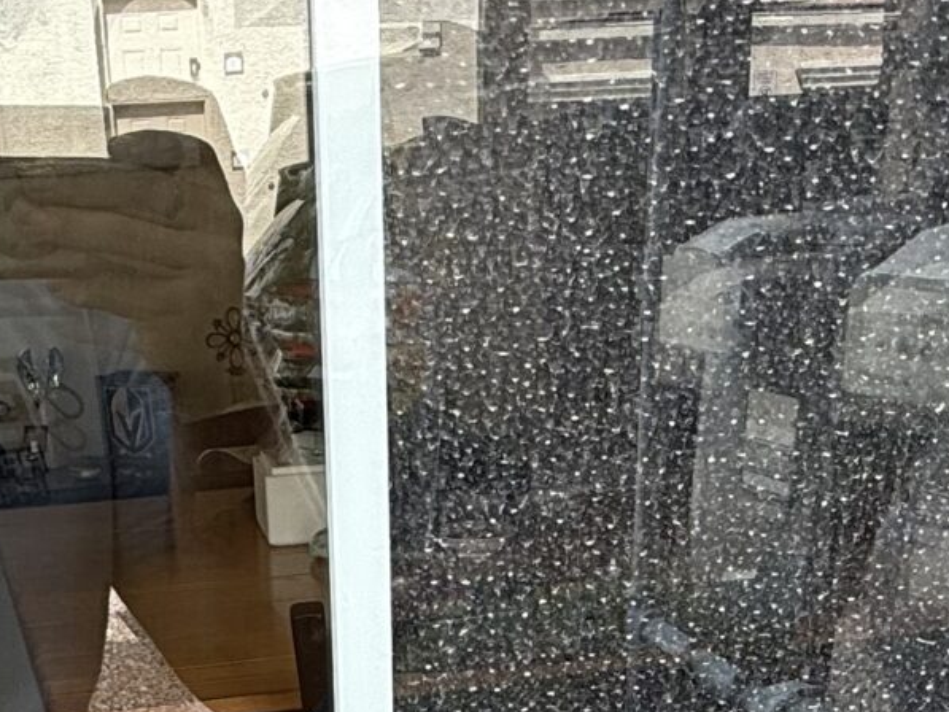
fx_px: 1645
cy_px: 922
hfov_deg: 31.9
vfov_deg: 22.0
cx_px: 305
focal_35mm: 60
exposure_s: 1/102
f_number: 2.2
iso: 64
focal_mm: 2.22
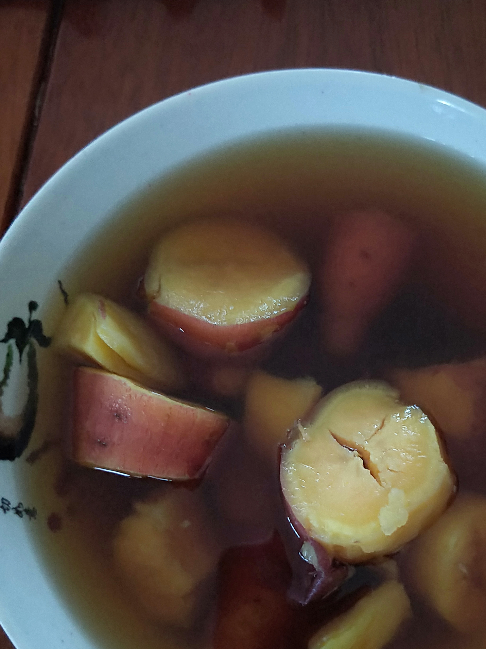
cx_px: 320
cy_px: 399
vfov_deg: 41.8
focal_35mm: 45
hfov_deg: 31.9
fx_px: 842
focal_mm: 5.5
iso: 1654
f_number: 1.7
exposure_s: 1/17
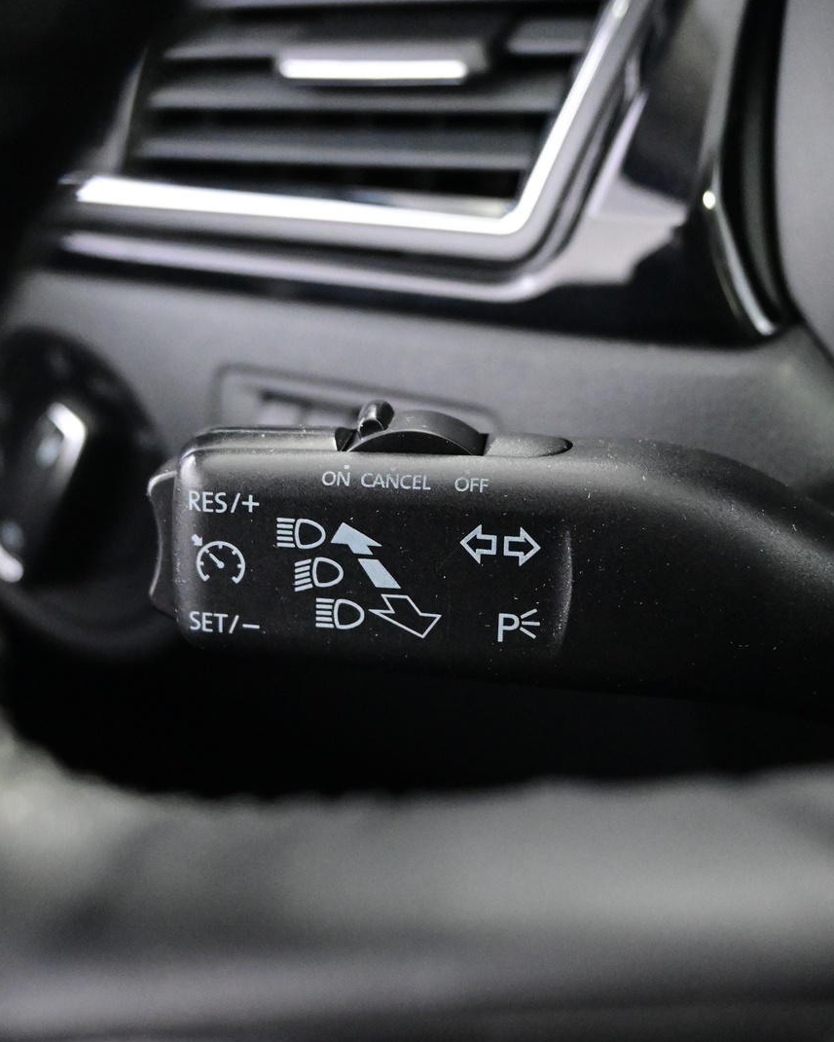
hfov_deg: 33.6
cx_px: 409
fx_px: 1379
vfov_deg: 41.4
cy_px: 521
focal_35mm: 45
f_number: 4
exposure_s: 1/30
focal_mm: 21
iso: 6400
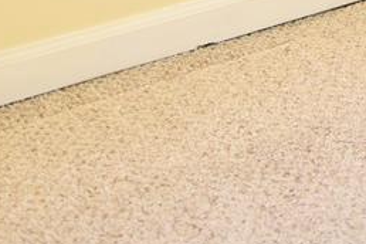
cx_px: 776
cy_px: -458
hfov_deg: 14.5
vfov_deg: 9.8
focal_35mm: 111
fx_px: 1128
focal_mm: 14
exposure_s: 1/13
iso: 100
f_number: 2.8
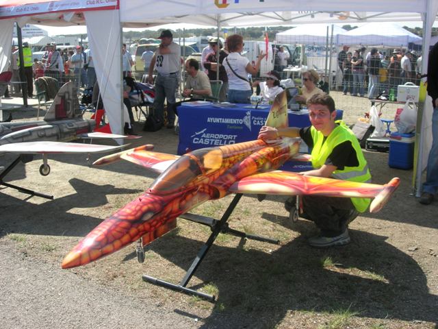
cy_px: 164
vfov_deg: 37.7
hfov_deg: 49.0
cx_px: 219
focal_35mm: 38
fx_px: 481
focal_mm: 7.8
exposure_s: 1/395
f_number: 4.8
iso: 64
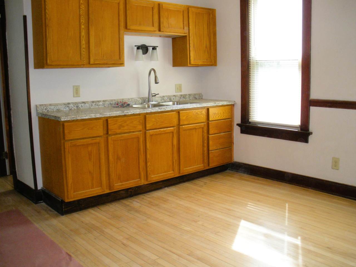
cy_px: 134
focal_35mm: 36
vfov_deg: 39.7
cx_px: 178
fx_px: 370
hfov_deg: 51.4
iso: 205
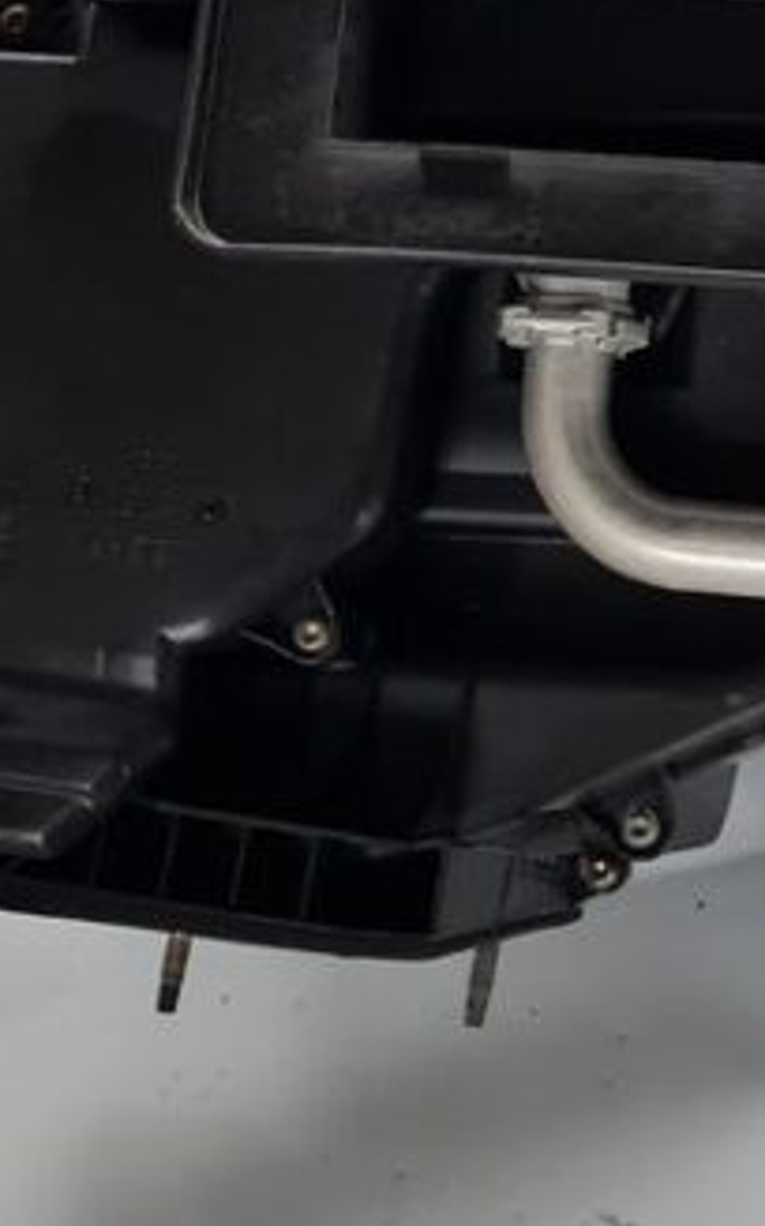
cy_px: -56
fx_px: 3941
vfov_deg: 17.2
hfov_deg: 10.7
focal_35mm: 118
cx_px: 1125
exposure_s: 1/100
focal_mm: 5.4
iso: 125
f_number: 1.8
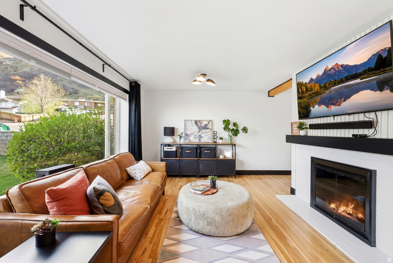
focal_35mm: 15
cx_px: 196
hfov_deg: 101.5
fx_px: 161
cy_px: 132
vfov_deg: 78.5
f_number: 5.6
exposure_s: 1/3200
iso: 1600
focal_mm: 14.7
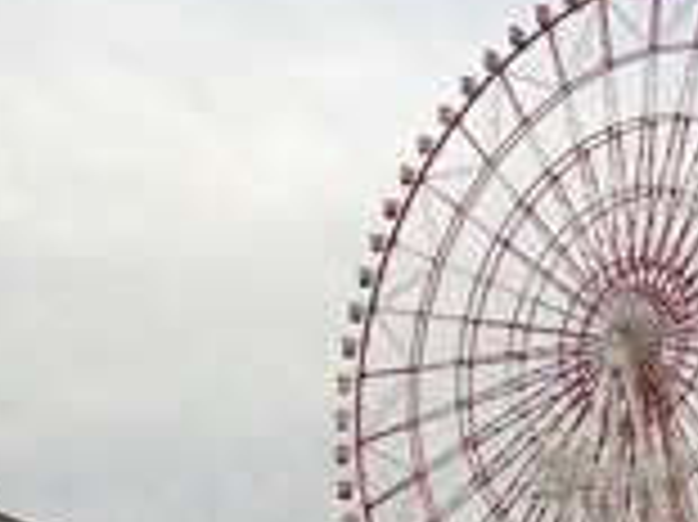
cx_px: 905
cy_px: 477
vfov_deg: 15.2
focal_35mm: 96
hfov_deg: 19.0
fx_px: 1934
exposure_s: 1/874
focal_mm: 4.13
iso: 50
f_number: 2.4
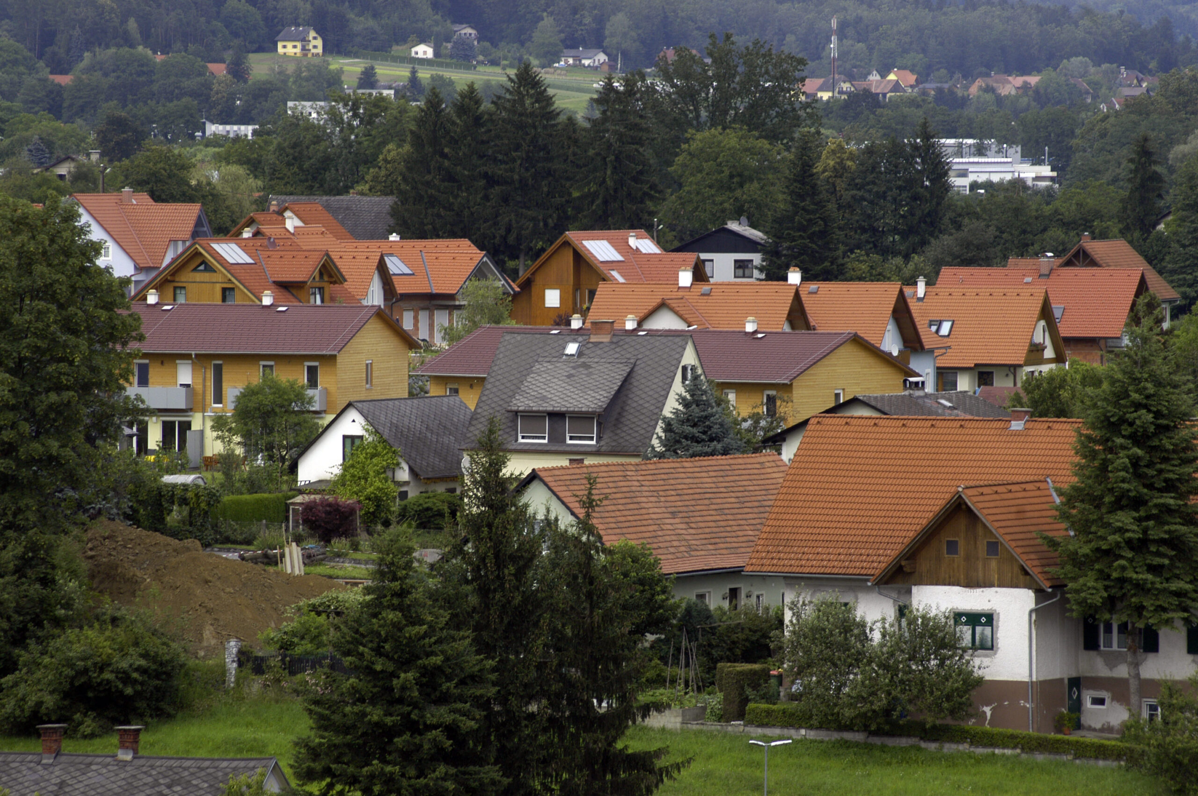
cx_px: 599
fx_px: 8229
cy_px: 398
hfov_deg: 8.3
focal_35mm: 248
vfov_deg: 5.5
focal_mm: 165
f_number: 5.6
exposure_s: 1/320
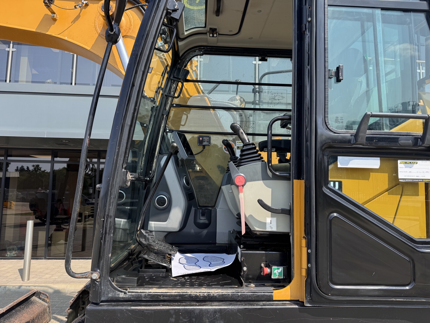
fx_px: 298
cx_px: 215
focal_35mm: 24
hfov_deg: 71.6
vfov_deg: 56.8
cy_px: 162
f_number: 1.78
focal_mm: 6.76
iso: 80
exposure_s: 1/1456
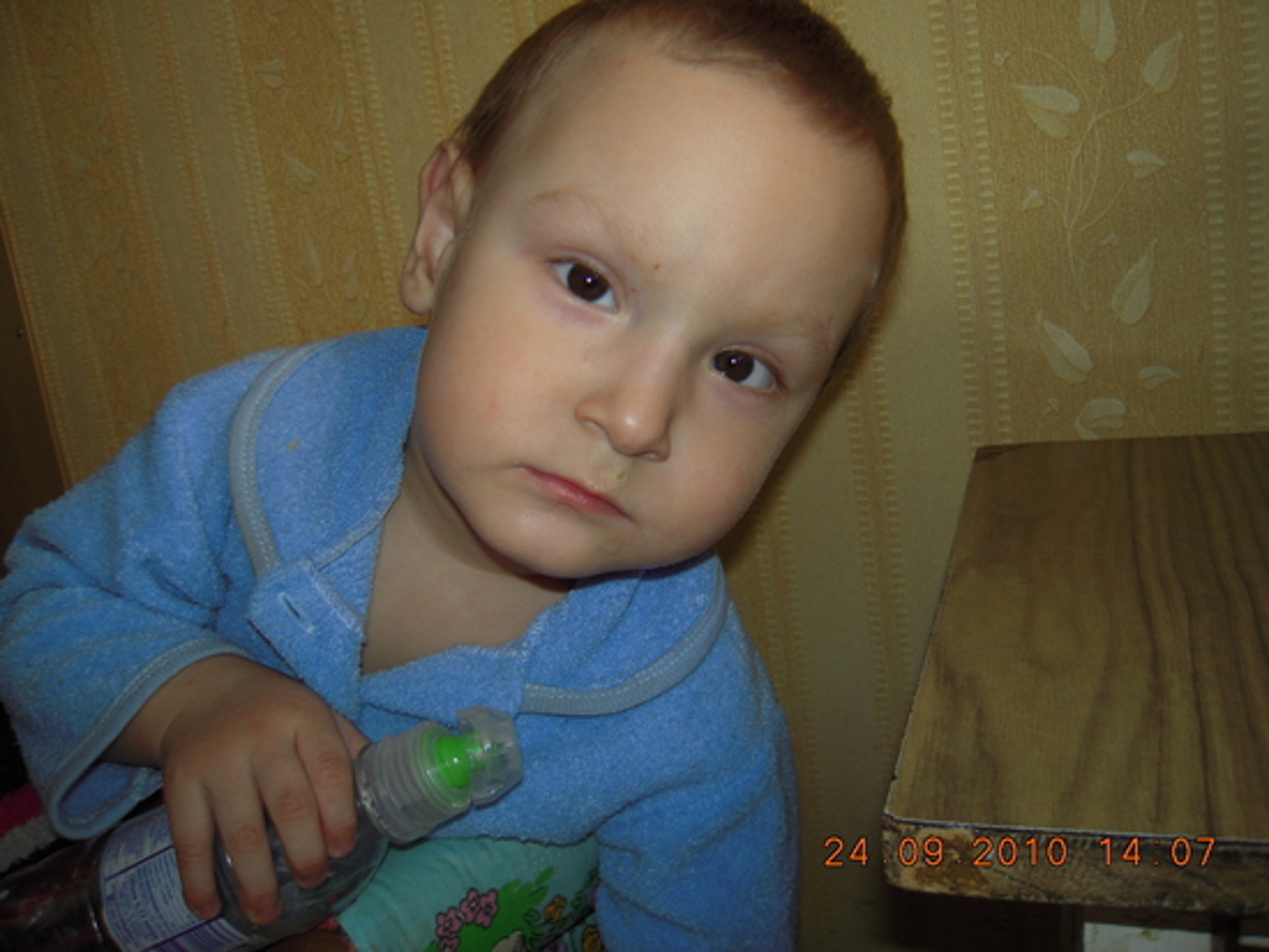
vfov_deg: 49.8
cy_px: 476
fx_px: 1027
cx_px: 634
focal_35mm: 28
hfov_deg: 63.4
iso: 100
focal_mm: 5
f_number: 2.7
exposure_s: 1/20
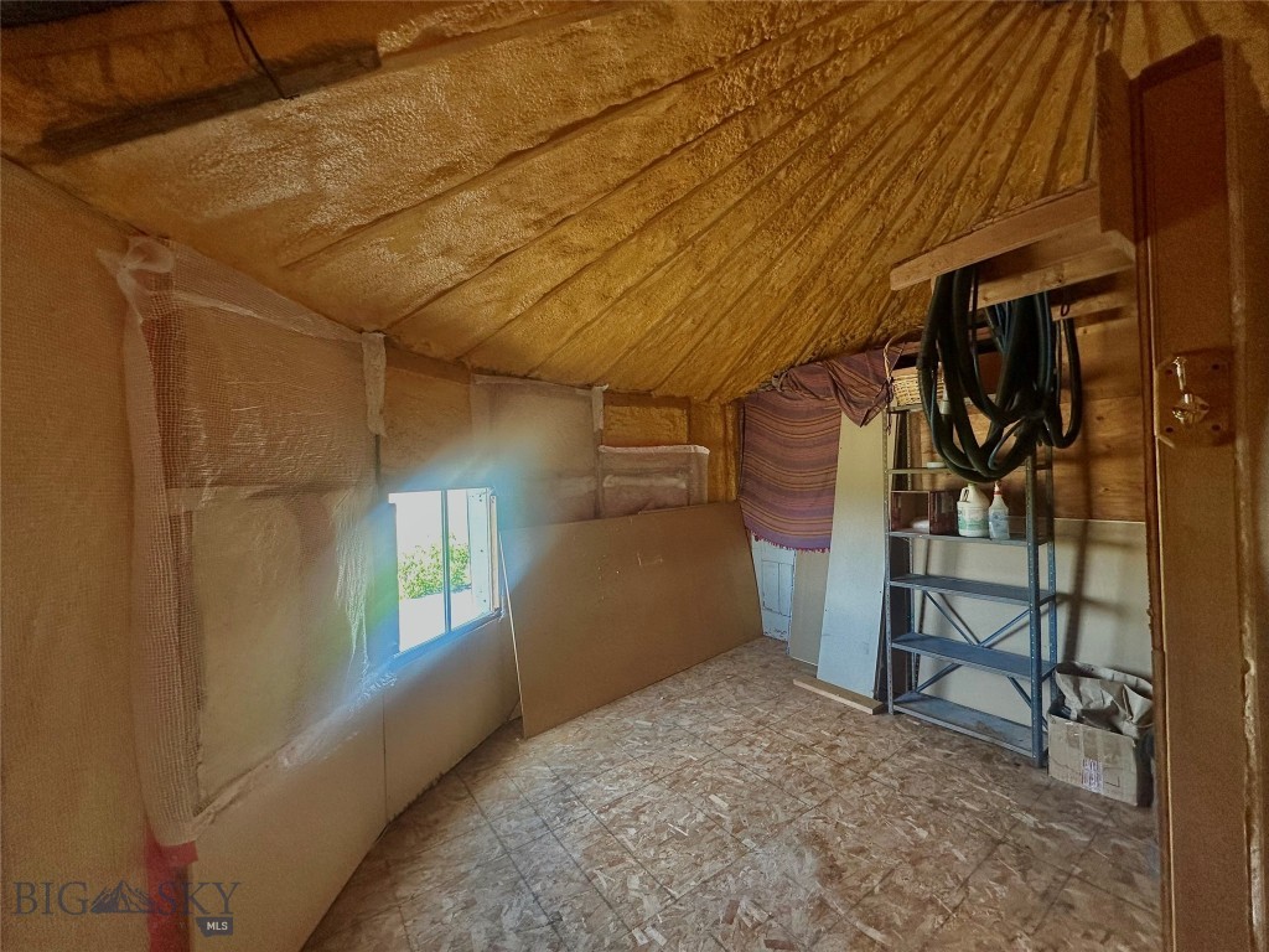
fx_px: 513
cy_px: 476
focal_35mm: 14
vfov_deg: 85.7
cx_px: 634
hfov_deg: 102.1
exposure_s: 1/120
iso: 125
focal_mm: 2.22
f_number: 2.2
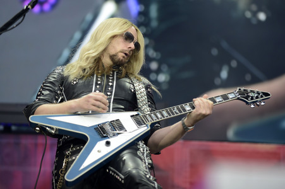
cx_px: 142
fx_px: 1187
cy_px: 94
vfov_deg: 9.1
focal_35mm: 150
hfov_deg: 13.7
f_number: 2.8
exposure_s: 1/800
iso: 400
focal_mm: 150
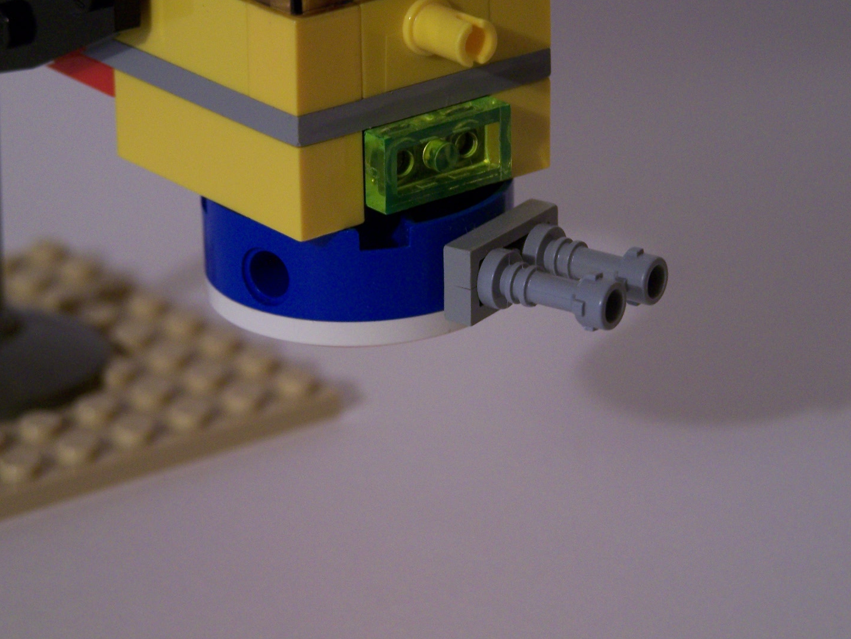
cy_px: 308
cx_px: 414
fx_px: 3295
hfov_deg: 14.7
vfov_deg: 11.1
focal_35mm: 134
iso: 160
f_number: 3.2
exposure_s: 1/8
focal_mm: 21.2
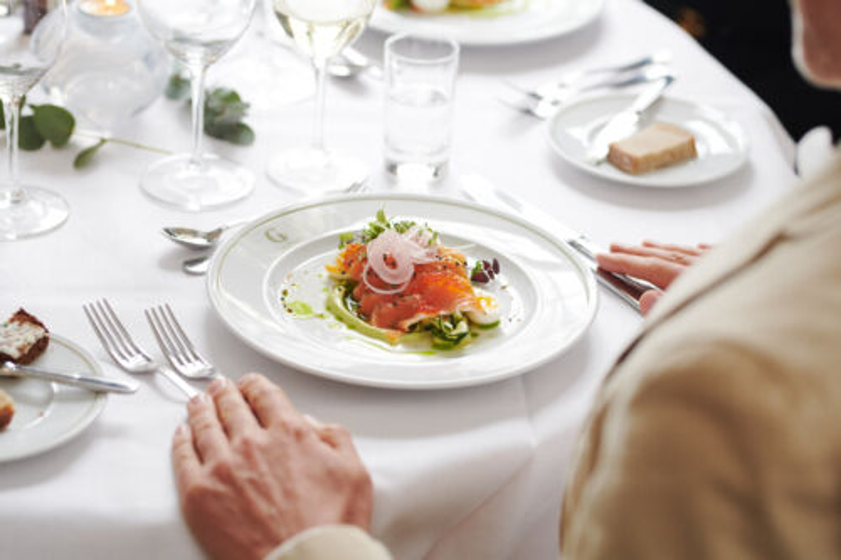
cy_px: 280
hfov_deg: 23.9
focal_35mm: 85
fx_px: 1985
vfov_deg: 16.1
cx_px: 420
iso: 800
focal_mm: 85
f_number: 2.8
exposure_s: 1/250
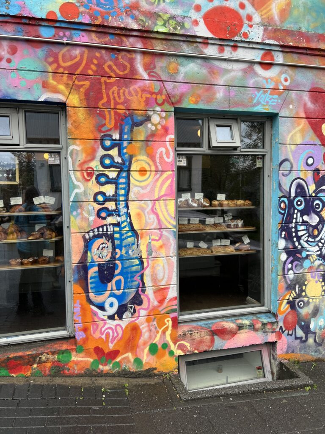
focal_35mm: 26
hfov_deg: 53.1
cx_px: 162
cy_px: 217
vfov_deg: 67.3
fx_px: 325
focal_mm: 5.7
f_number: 1.5
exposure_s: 1/323
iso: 50
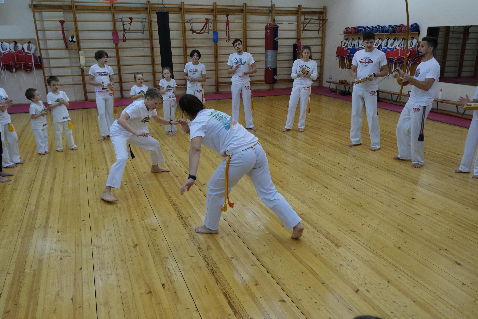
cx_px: 239
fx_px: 385
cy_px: 160
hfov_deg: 63.7
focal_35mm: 29
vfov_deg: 45.0
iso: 2000
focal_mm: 19.2
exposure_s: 1/320
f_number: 4
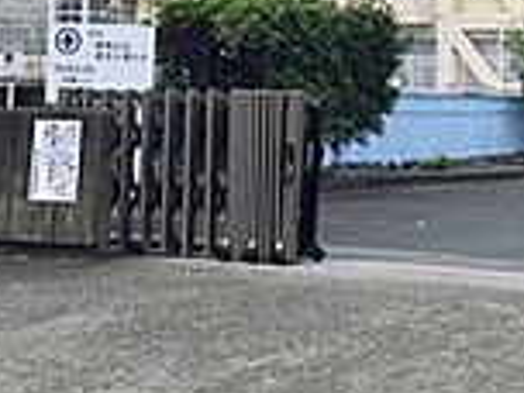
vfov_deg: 12.1
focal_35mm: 118
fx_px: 1786
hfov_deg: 16.6
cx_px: 379
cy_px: -136
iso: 32
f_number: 2.2
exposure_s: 1/2198
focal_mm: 4.15
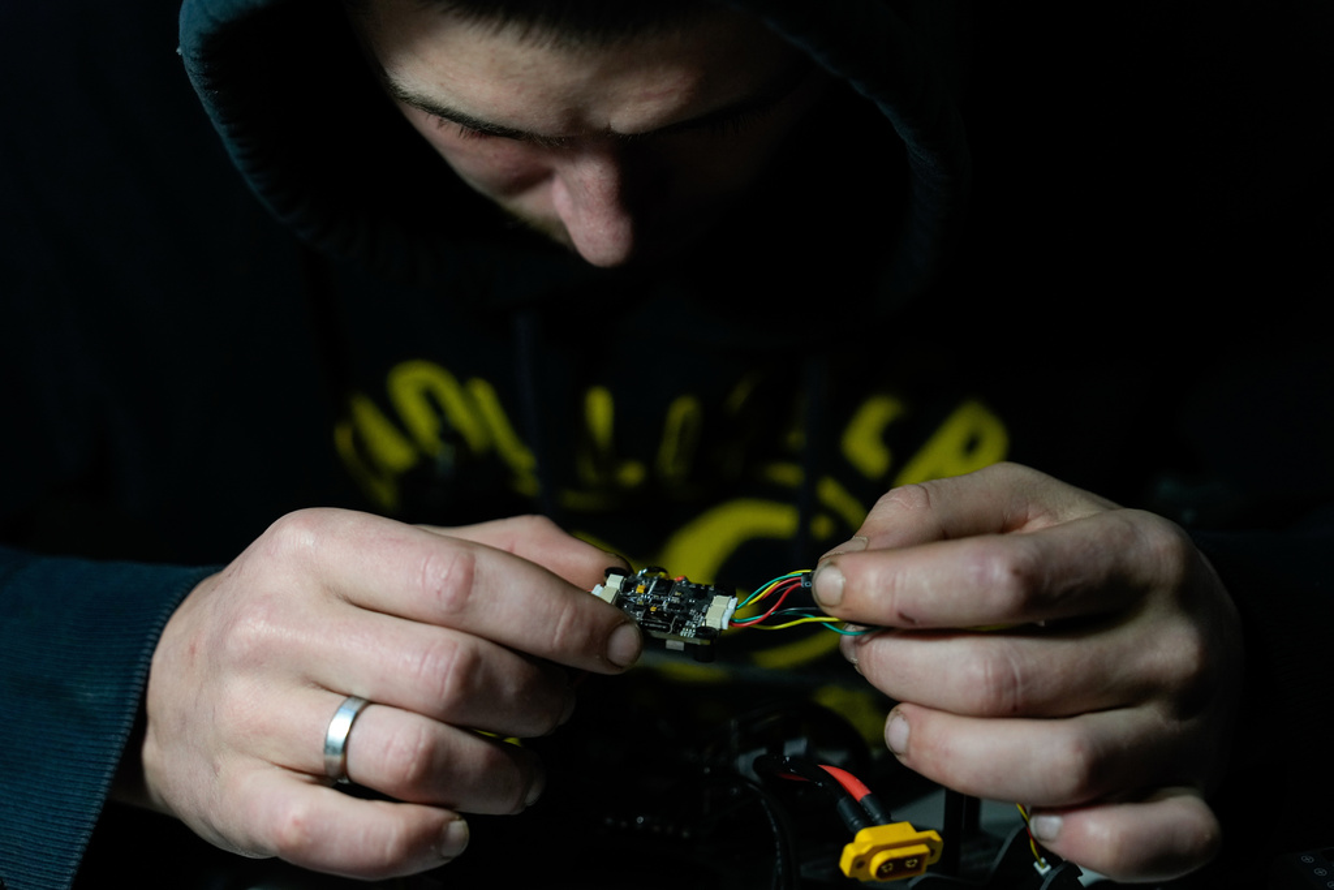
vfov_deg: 19.5
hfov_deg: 28.8
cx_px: 667
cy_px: 445
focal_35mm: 70
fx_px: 2594
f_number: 2.8
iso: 1600
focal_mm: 70
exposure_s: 1/500
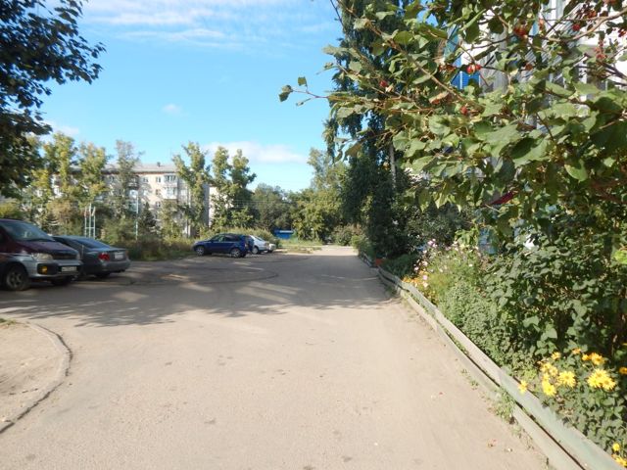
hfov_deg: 76.4
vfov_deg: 61.1
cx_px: 314
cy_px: 235
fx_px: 398
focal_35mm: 22
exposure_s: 1/1500
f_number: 3
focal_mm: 4
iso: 125
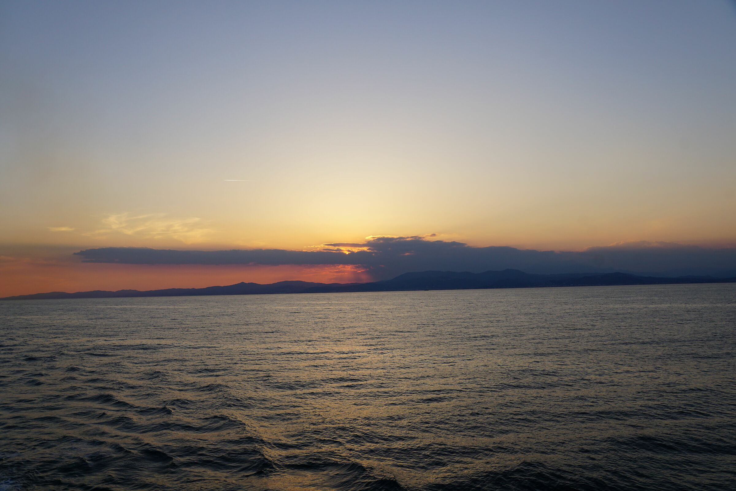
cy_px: 246
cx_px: 368
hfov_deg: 57.2
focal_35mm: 33
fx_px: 675
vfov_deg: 40.0
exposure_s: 1/125
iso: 100
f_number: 9
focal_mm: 22
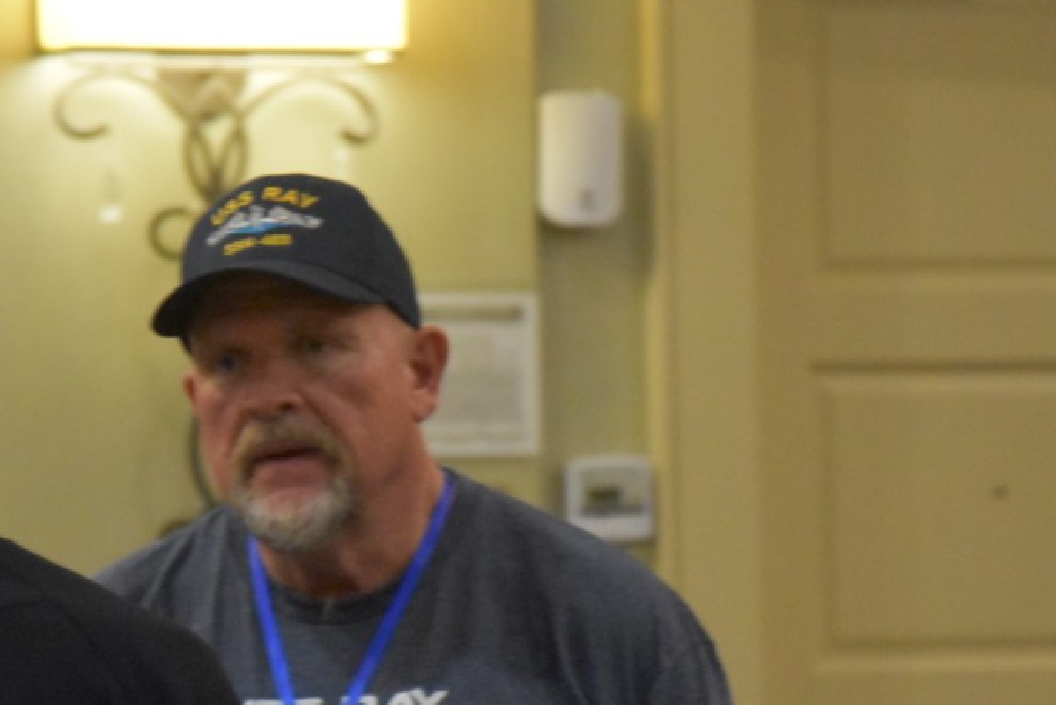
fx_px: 7770
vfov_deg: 5.2
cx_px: 325
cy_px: 353
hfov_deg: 7.8
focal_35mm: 265
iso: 8000
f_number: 5.6
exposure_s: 1/125
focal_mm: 105
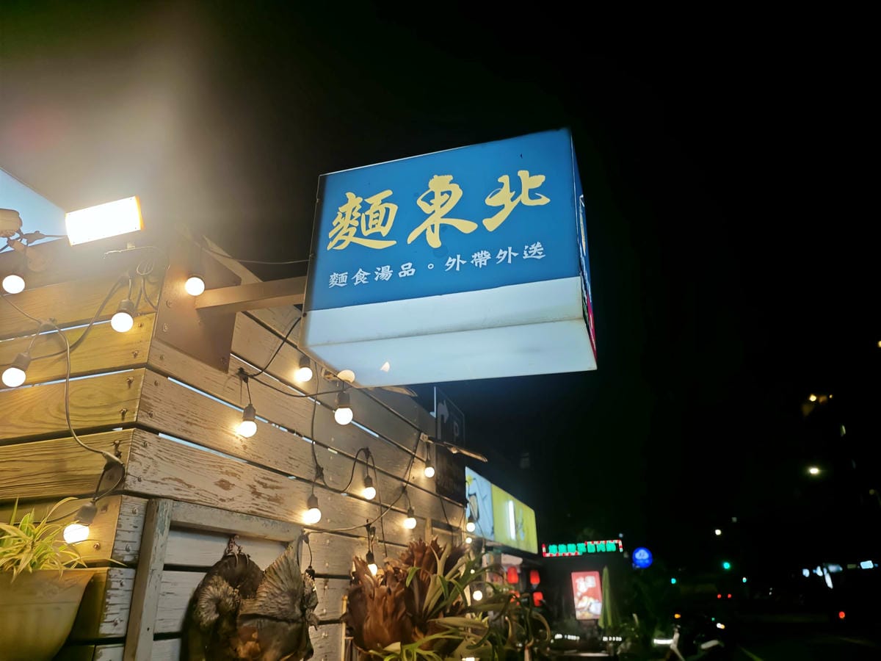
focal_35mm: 23
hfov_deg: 73.9
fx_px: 585
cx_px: 440
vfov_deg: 58.9
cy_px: 330
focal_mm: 8.72
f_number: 2
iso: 64
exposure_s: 1/120
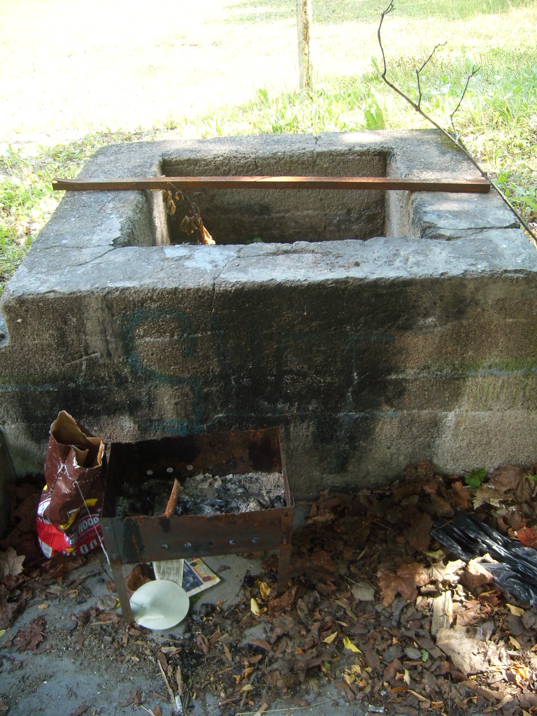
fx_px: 724
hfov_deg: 40.7
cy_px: 358
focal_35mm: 35
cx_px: 268
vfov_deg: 52.6
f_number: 2.8
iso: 50
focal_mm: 5.8
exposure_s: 1/71
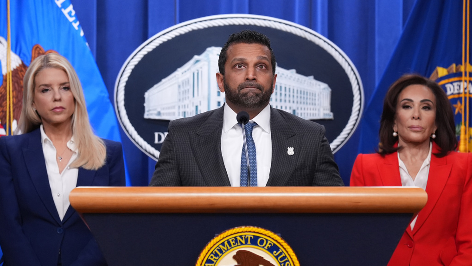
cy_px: 146
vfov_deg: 5.7
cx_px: 236
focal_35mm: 213
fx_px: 2666
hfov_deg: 10.1
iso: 2500
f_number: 3.5
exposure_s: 1/400
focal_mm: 135
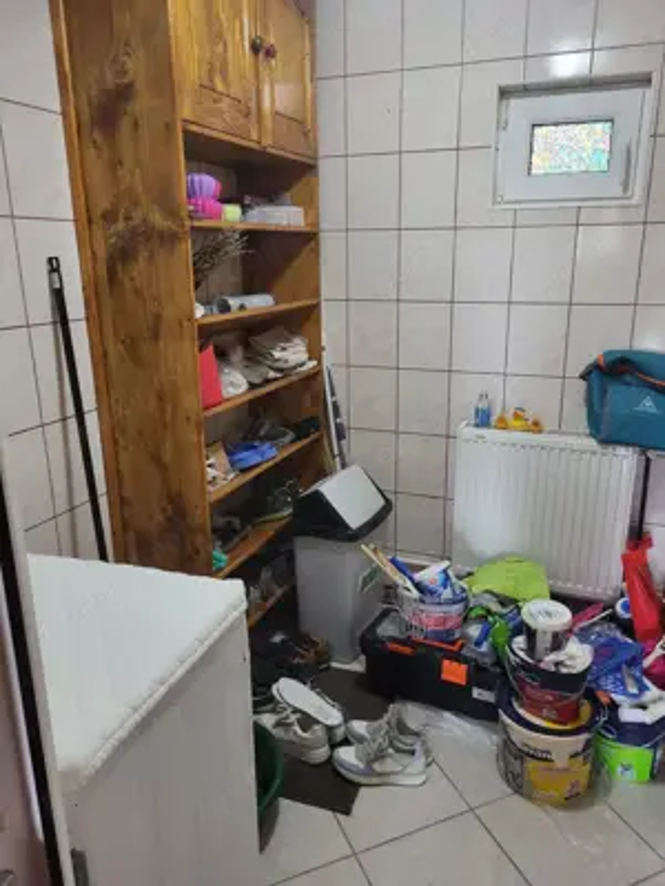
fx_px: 666
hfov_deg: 53.1
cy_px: 443
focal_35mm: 26
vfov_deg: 67.3
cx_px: 332
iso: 250
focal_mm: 5.4
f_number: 1.8
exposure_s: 1/50
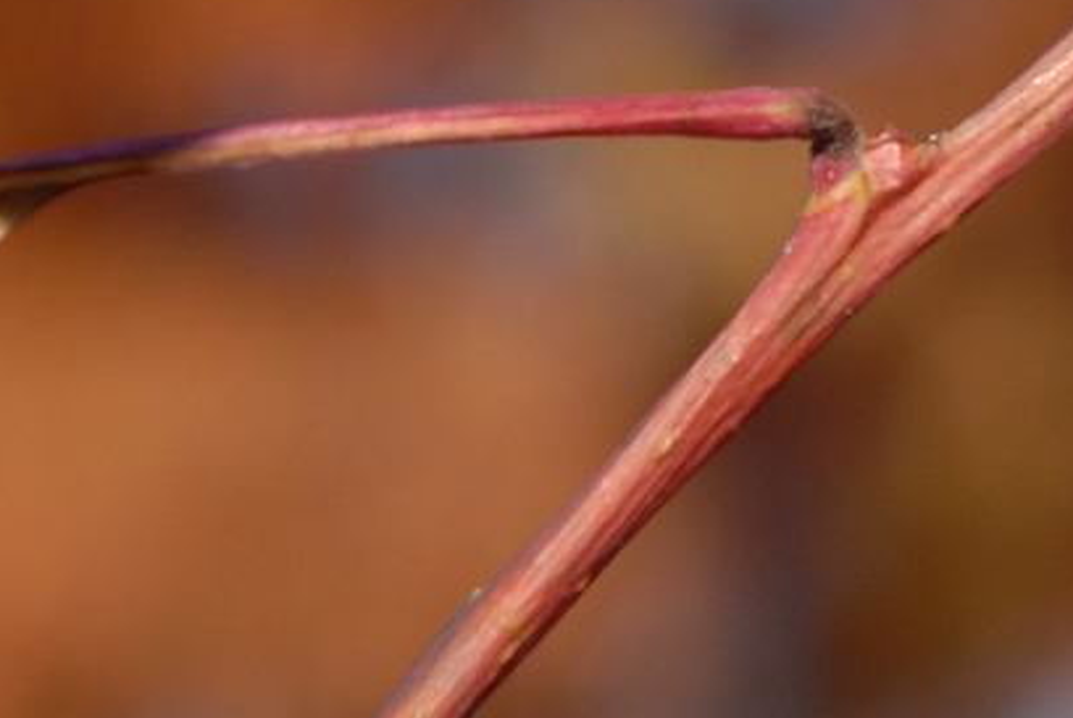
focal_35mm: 414
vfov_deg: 3.3
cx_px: 1128
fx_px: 12353
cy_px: 20
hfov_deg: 5.0
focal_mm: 110
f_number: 9
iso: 400
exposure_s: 1/320
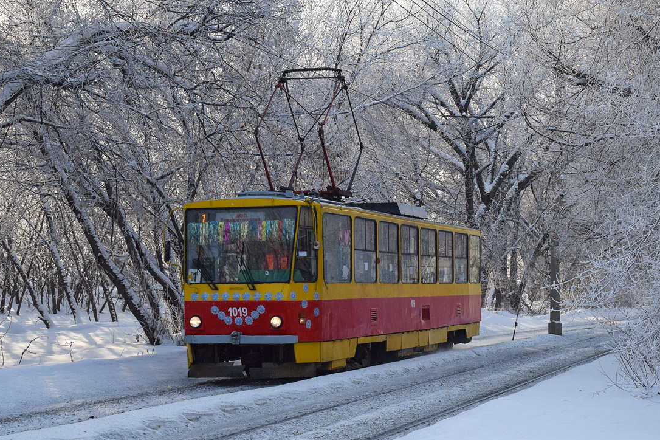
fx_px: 1155
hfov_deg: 31.9
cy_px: 211
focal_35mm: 63
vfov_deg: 21.6
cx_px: 328
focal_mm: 38
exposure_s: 1/250
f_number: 8
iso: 200
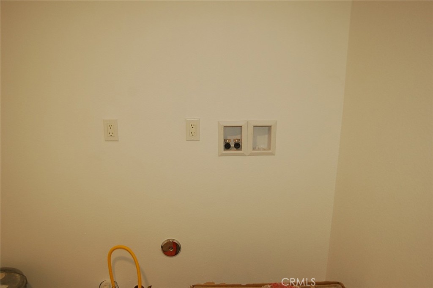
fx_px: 360
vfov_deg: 43.5
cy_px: 144
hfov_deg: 62.0
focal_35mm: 30
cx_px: 216
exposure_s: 1/60
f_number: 3.8
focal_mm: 20
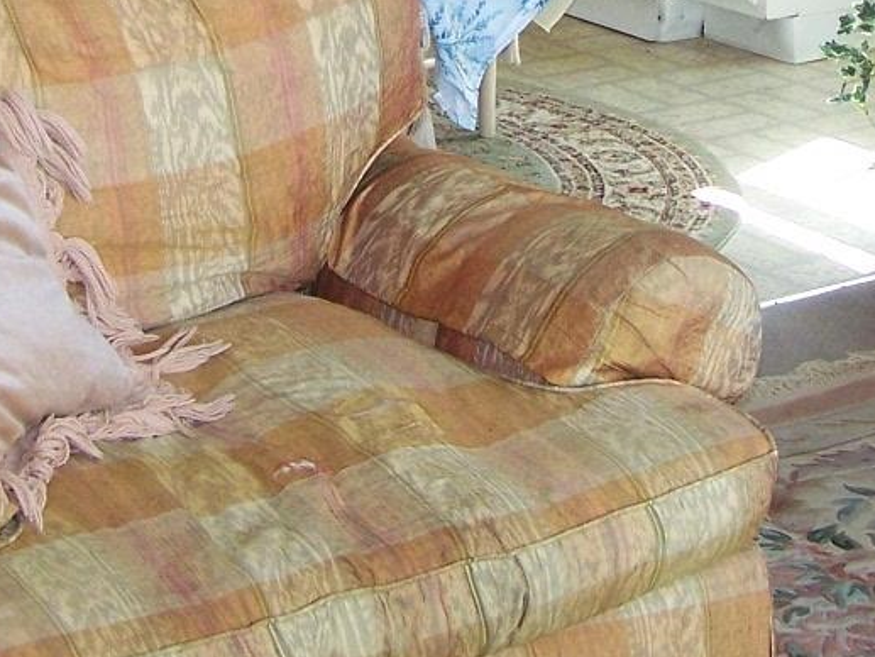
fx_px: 2781
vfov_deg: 12.9
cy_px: -249
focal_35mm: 110
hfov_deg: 17.9
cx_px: 435
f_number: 2.8
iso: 160
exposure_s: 1/60
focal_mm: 6.3
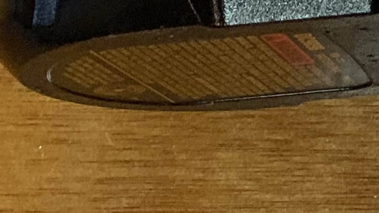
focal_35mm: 163
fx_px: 1638
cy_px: -387
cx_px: 869
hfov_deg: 11.3
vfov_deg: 6.8
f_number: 1.8
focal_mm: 4.25
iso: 400
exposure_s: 1/30
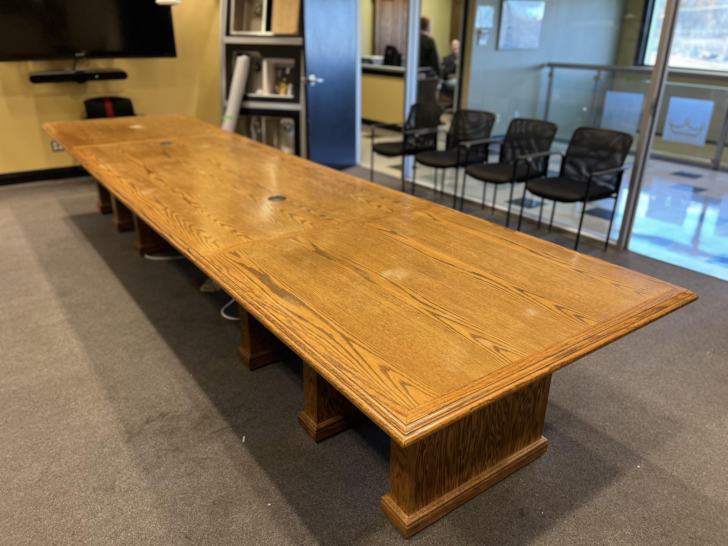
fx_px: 547
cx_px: 364
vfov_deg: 53.1
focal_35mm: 26
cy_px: 273
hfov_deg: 67.3
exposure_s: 1/60
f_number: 1.6
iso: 250
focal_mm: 5.1
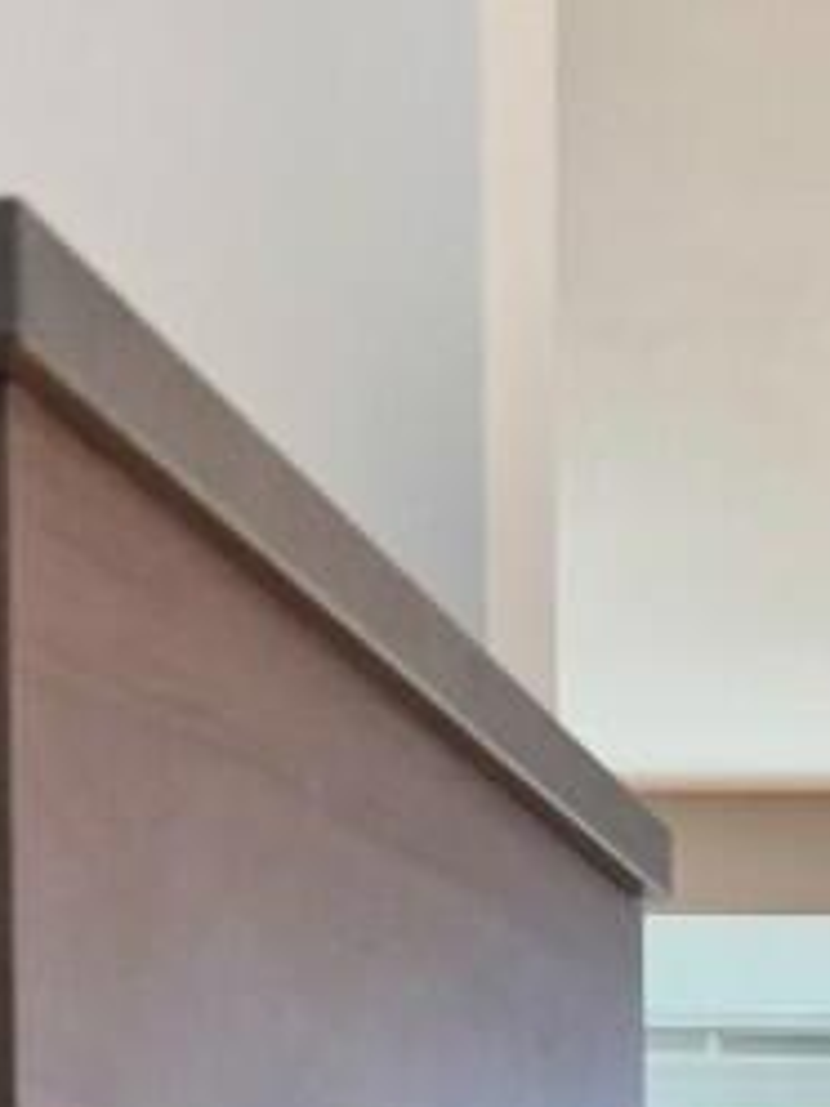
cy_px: 1674
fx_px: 3165
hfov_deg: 14.3
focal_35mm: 99
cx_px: 1116
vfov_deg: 17.7
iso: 80
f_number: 1.78
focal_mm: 6.76
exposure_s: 1/723
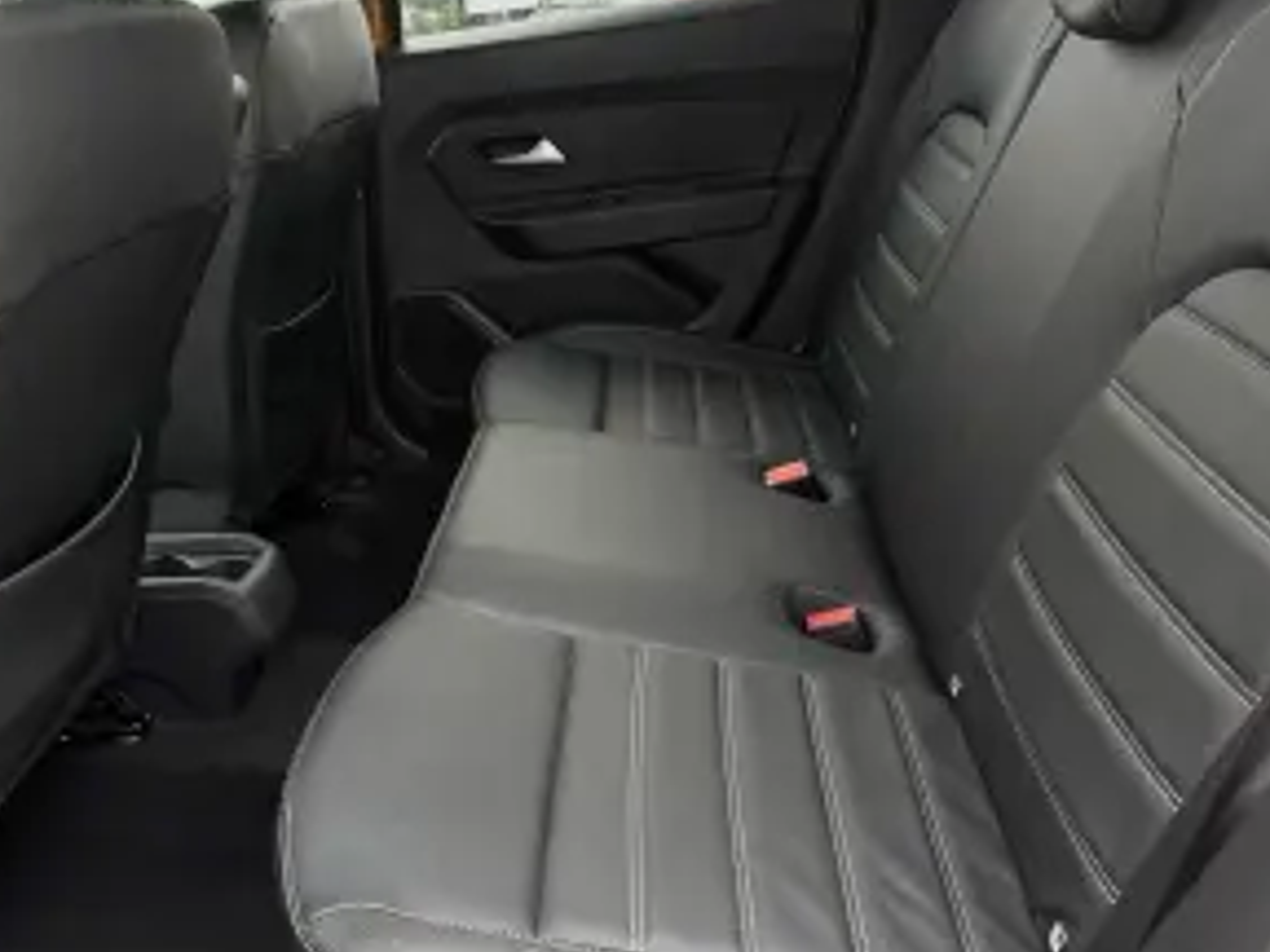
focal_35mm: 30
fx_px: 1101
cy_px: 476
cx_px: 516
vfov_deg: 46.8
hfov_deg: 59.5
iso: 400
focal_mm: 6.76
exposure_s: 1/60
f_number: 1.78
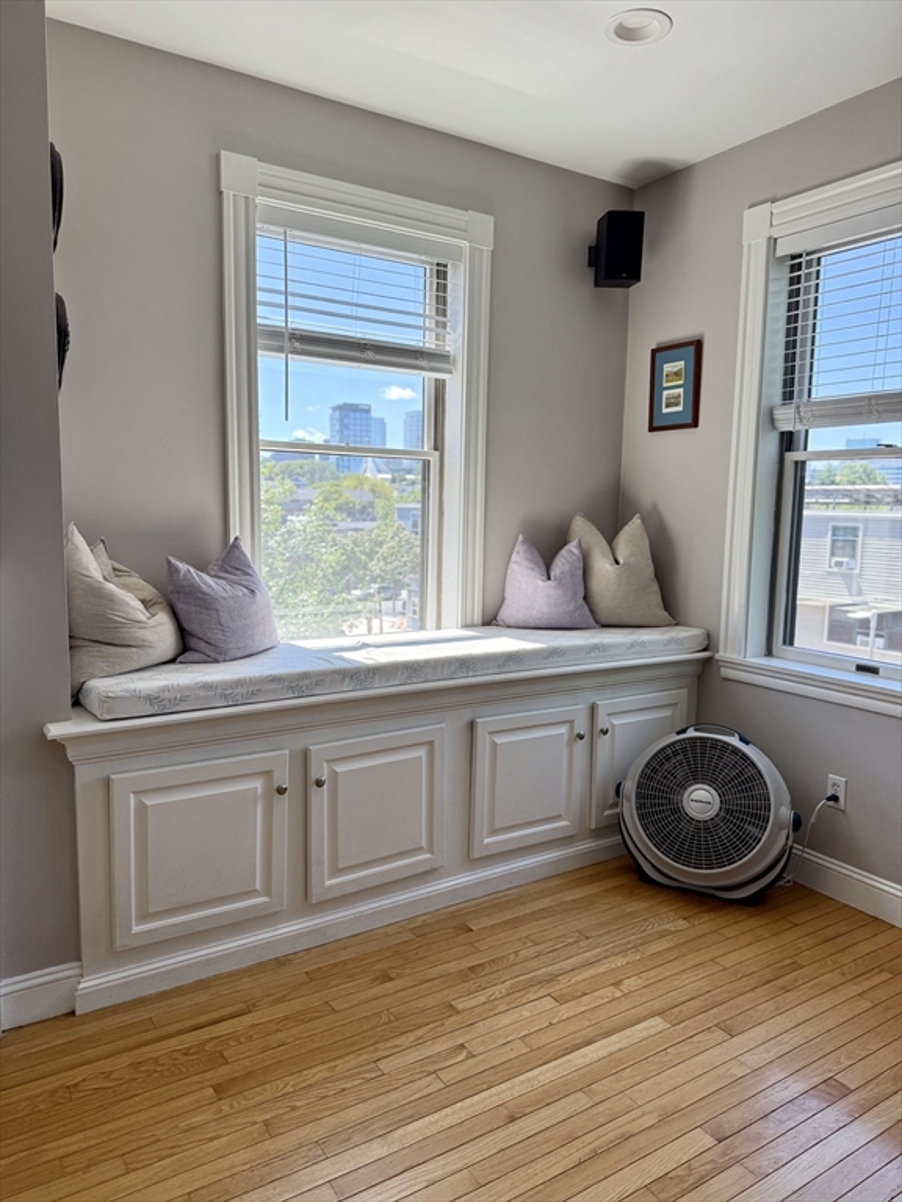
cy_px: 601
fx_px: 834
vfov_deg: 71.6
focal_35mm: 24
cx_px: 451
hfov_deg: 56.8
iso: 64
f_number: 1.78
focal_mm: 6.76
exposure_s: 1/243
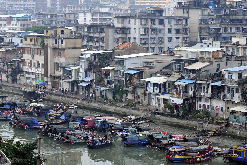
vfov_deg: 11.4
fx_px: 823
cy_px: 82
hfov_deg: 17.1
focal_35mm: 120
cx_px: 124
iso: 160
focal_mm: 80
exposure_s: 1/320
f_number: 4.5
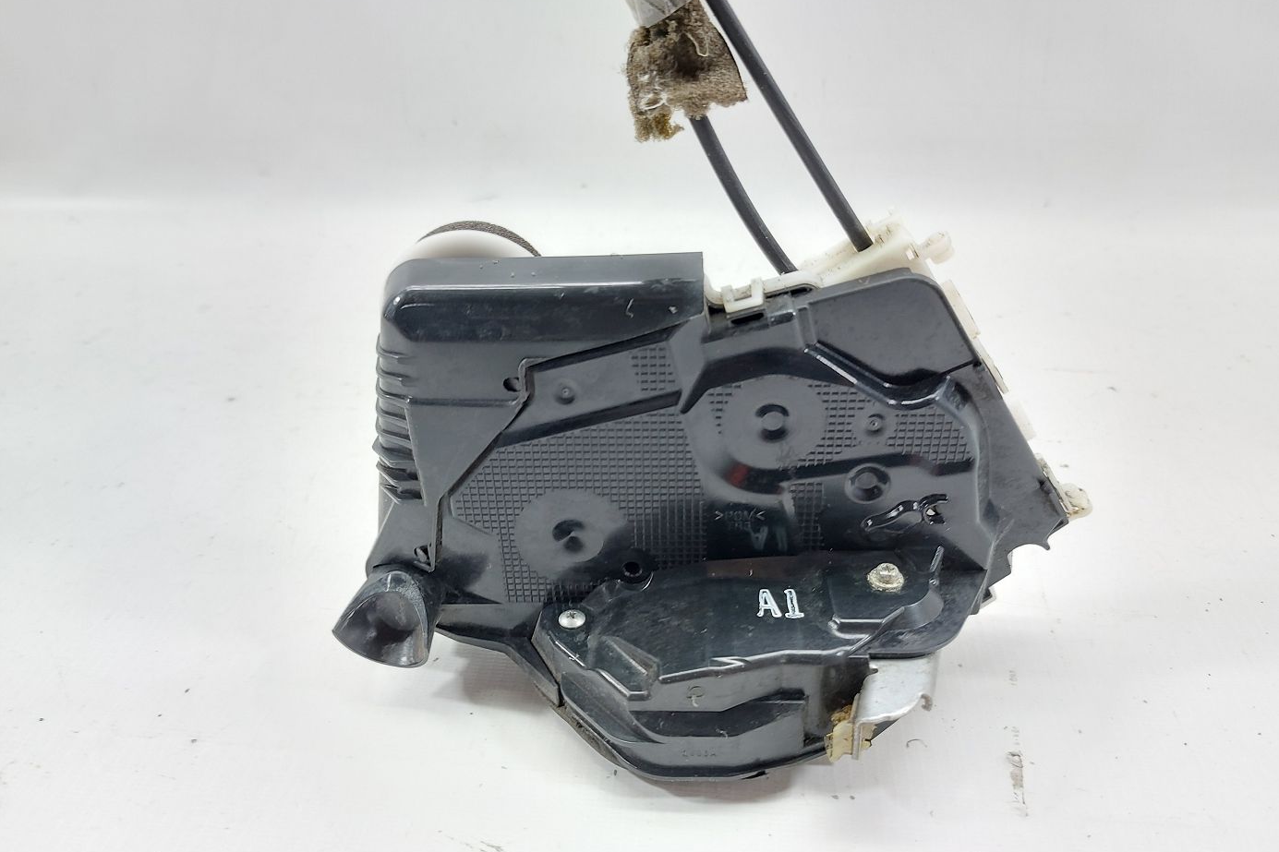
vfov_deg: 51.2
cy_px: 452
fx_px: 888
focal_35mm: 25
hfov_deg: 71.5
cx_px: 640
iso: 160
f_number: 1.8
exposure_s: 1/50
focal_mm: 5.23
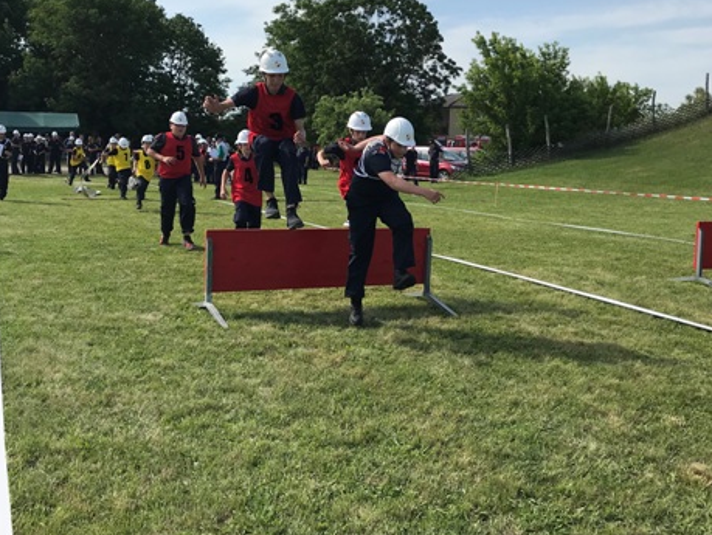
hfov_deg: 47.8
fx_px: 803
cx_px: 340
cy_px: 231
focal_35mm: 39
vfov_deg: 36.8
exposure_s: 1/1773
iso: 20
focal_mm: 3.99
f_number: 1.8
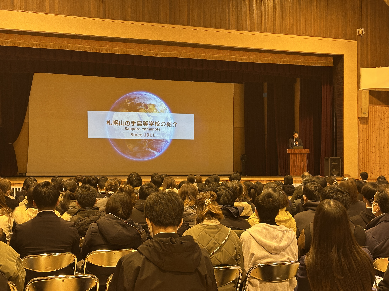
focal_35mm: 48
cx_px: 194
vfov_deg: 30.3
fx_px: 539
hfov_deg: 39.7
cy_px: 146
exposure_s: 1/33
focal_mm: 6.86
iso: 200
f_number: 1.78
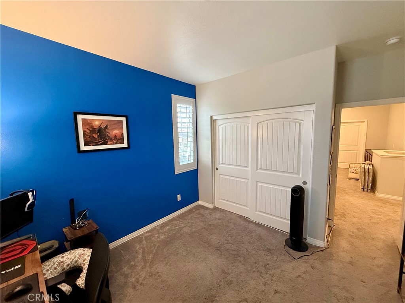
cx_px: 202
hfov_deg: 102.1
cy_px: 152
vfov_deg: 85.7
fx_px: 164
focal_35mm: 14
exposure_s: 1/60
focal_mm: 2.22
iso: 400
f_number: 2.2
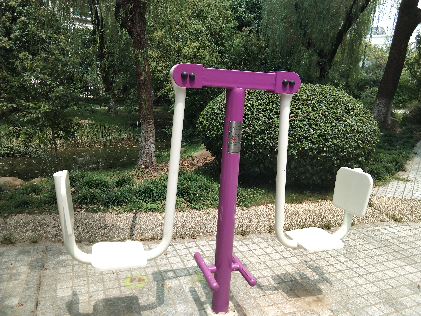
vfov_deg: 45.4
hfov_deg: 58.4
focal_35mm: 31
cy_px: 158
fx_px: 377
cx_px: 210
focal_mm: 3.69
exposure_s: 1/365
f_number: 2.2
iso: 50
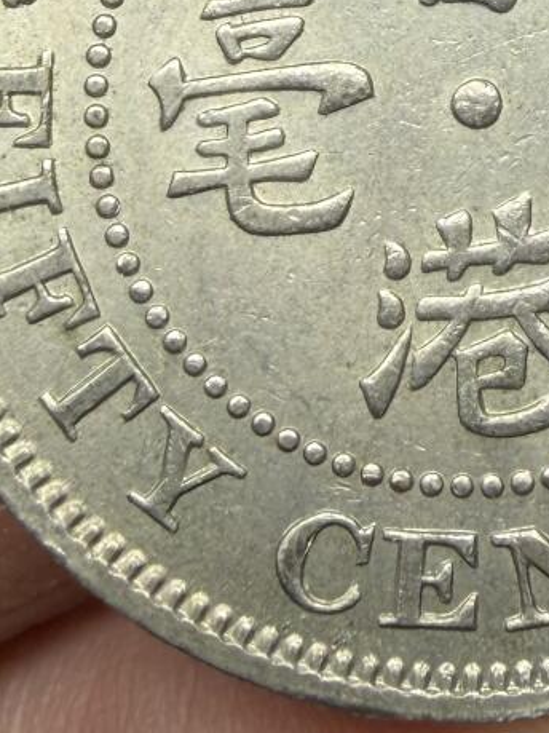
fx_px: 2158
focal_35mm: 102
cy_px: -2
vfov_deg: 18.7
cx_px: 488
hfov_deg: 14.4
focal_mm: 2.22
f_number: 2.2
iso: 40
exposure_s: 1/135
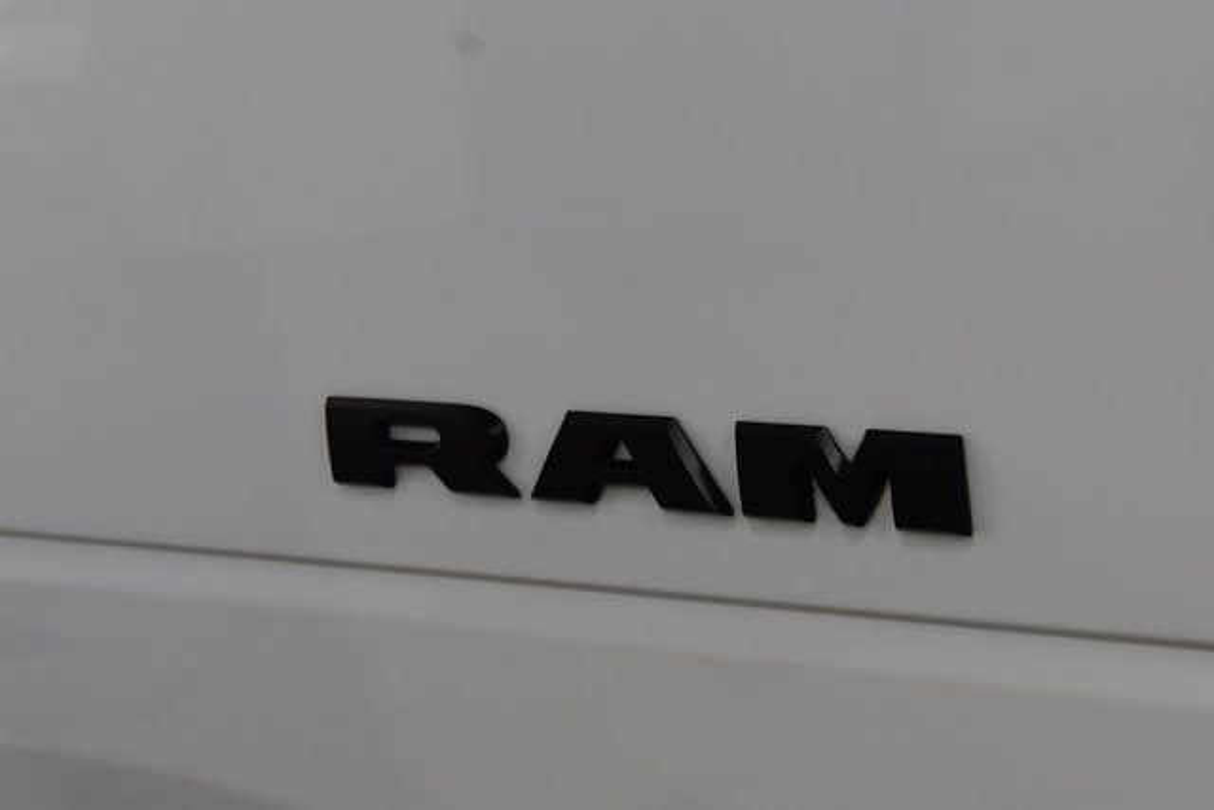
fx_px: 3541
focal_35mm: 105
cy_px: 405
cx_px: 607
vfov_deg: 13.0
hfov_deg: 19.5
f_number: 7.1
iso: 560
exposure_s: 1/30
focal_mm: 70
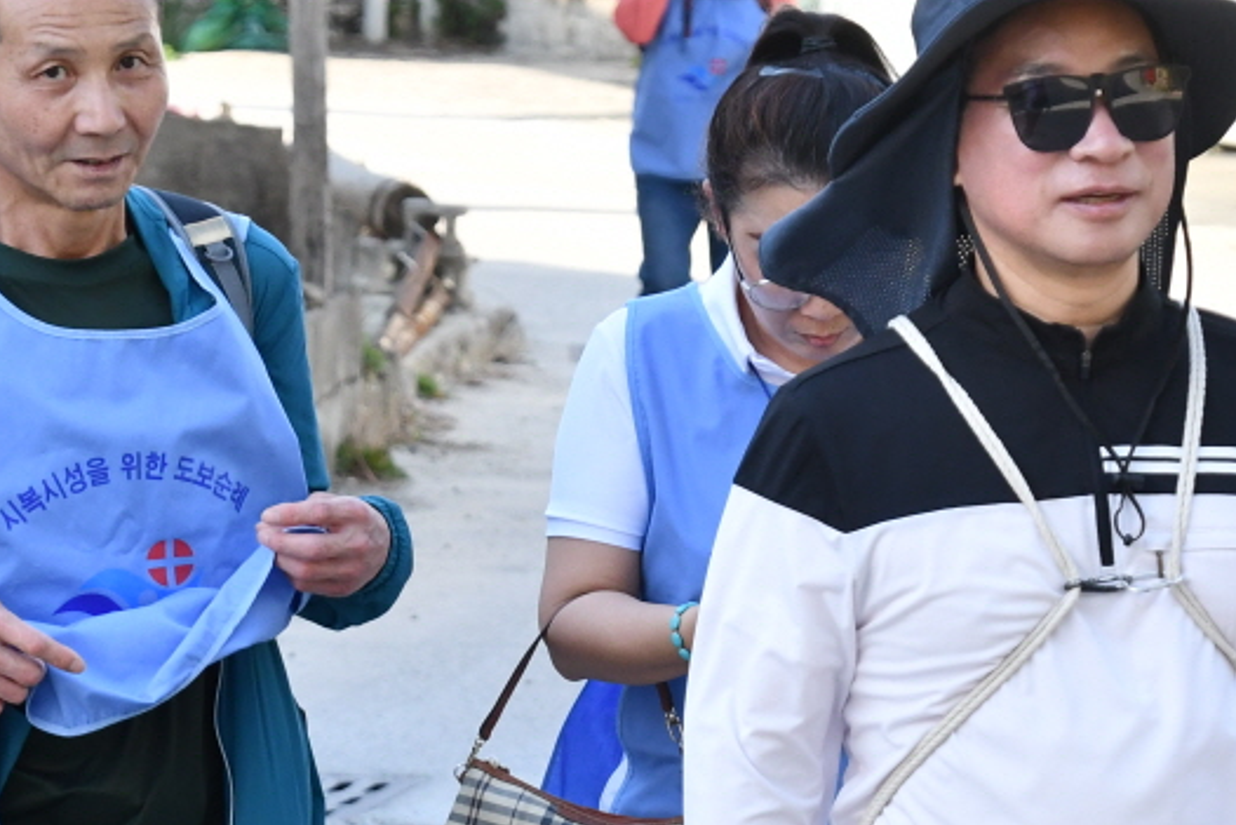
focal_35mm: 278
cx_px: 966
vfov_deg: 4.9
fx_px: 9547
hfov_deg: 7.4
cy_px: 491
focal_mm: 70
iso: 800
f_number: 7.1
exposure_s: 1/500
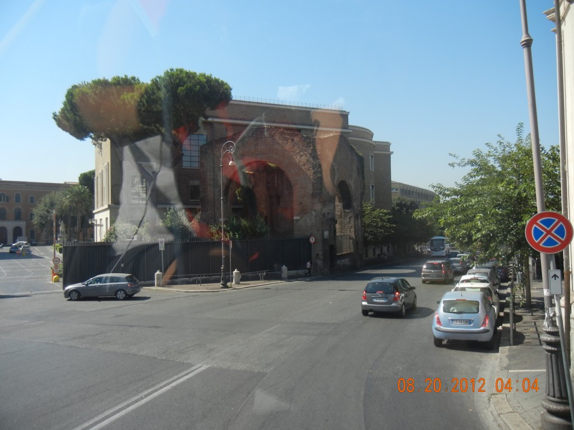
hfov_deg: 60.0
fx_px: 497
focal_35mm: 30
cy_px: 215
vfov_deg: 46.8
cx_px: 287
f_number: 7
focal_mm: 5.4
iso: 160
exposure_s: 1/262
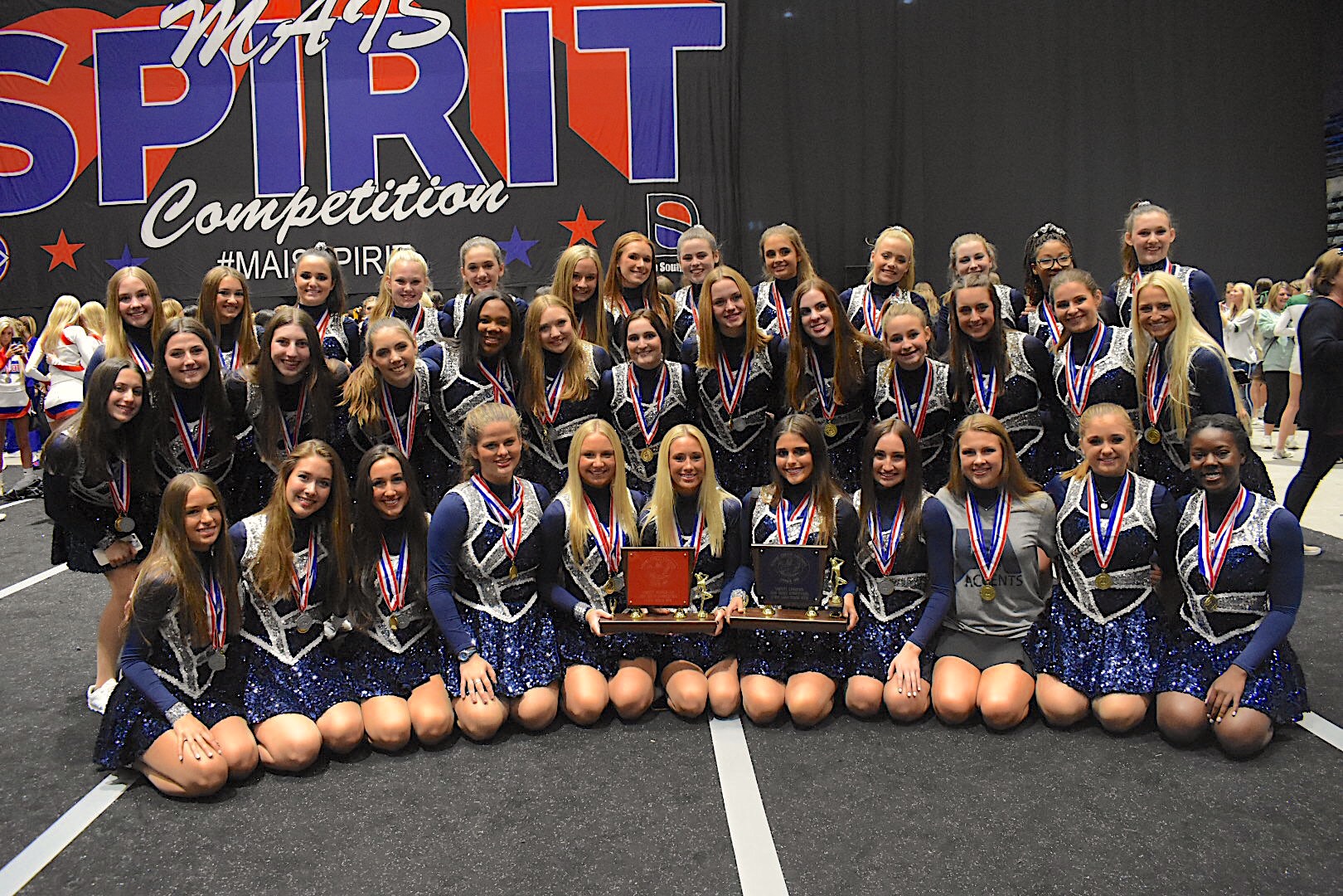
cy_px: 448
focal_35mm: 27
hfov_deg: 67.4
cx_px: 672
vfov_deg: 47.9
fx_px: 1007
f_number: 5.6
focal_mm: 18
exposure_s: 1/125
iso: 6400
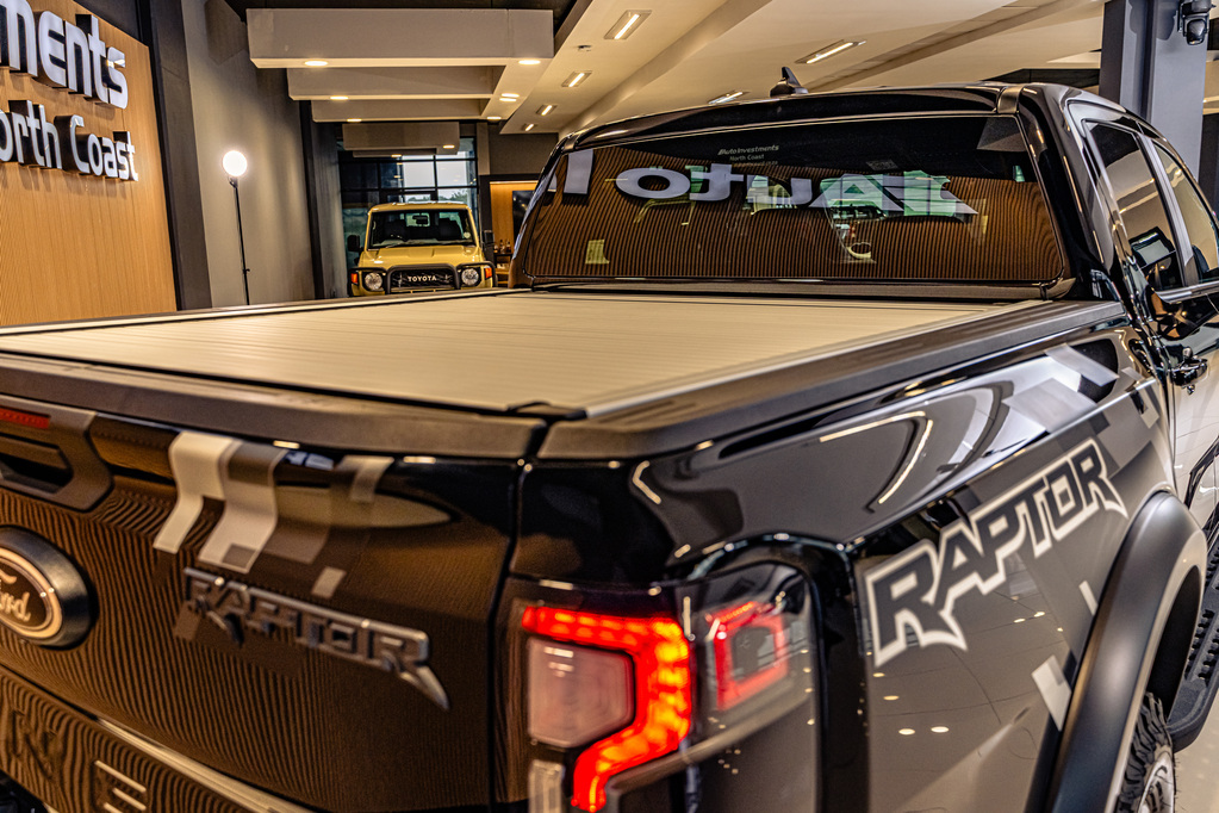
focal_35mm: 30
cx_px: 610
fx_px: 999
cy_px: 406
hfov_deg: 62.8
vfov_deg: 44.3
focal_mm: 29.5
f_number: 4.5
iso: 800
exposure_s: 1/160
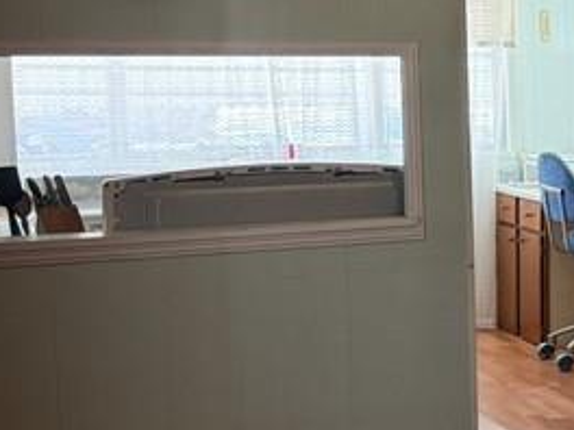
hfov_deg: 17.8
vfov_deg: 15.9
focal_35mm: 93
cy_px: 169
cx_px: 961
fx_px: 1542
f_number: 1.78
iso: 200
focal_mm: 6.76
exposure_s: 1/85
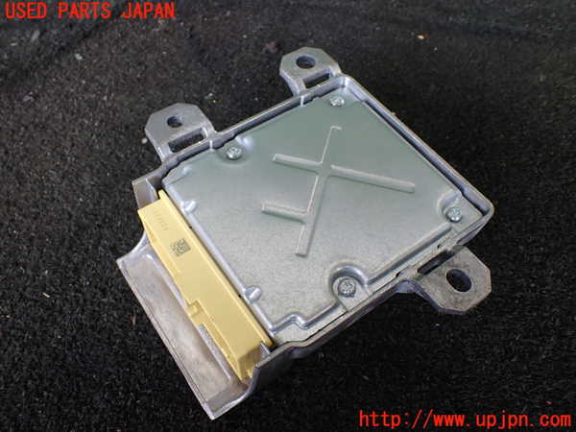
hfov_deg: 60.0
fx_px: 499
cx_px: 288
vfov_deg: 46.8
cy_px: 216
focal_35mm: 30
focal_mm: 5.4
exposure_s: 1/125
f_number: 2.3
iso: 125
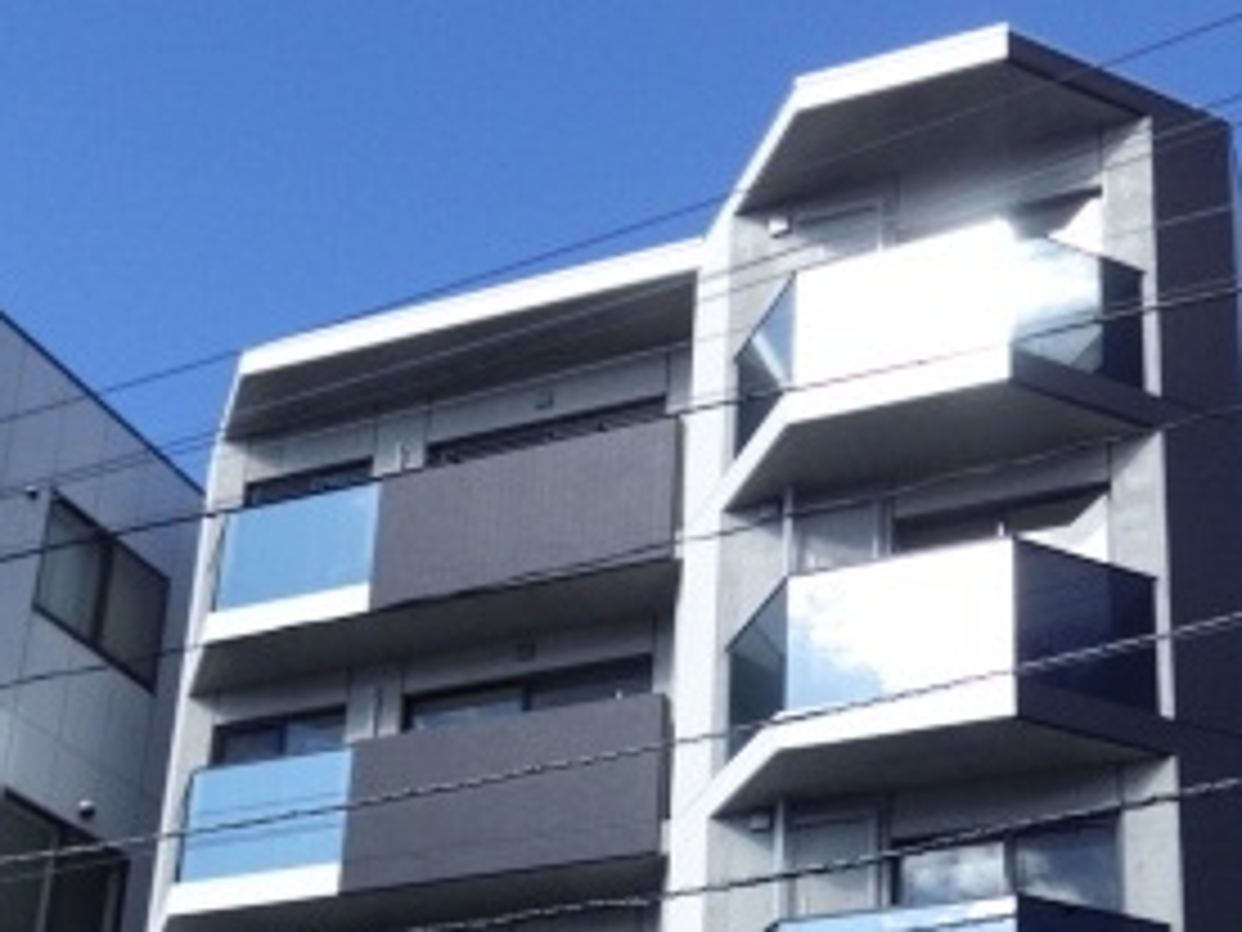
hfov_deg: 37.2
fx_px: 1830
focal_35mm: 51
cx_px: 810
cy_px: 1027
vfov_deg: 26.3
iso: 100
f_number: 3.1
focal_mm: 4
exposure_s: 1/800
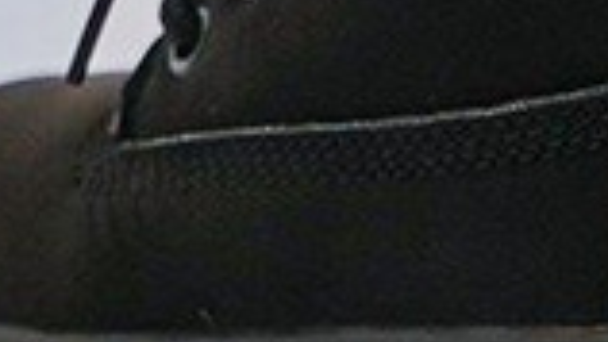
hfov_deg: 8.5
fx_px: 4096
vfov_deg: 4.7
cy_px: -281
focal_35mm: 254
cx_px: 570
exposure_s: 1/100
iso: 500
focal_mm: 51
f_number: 4
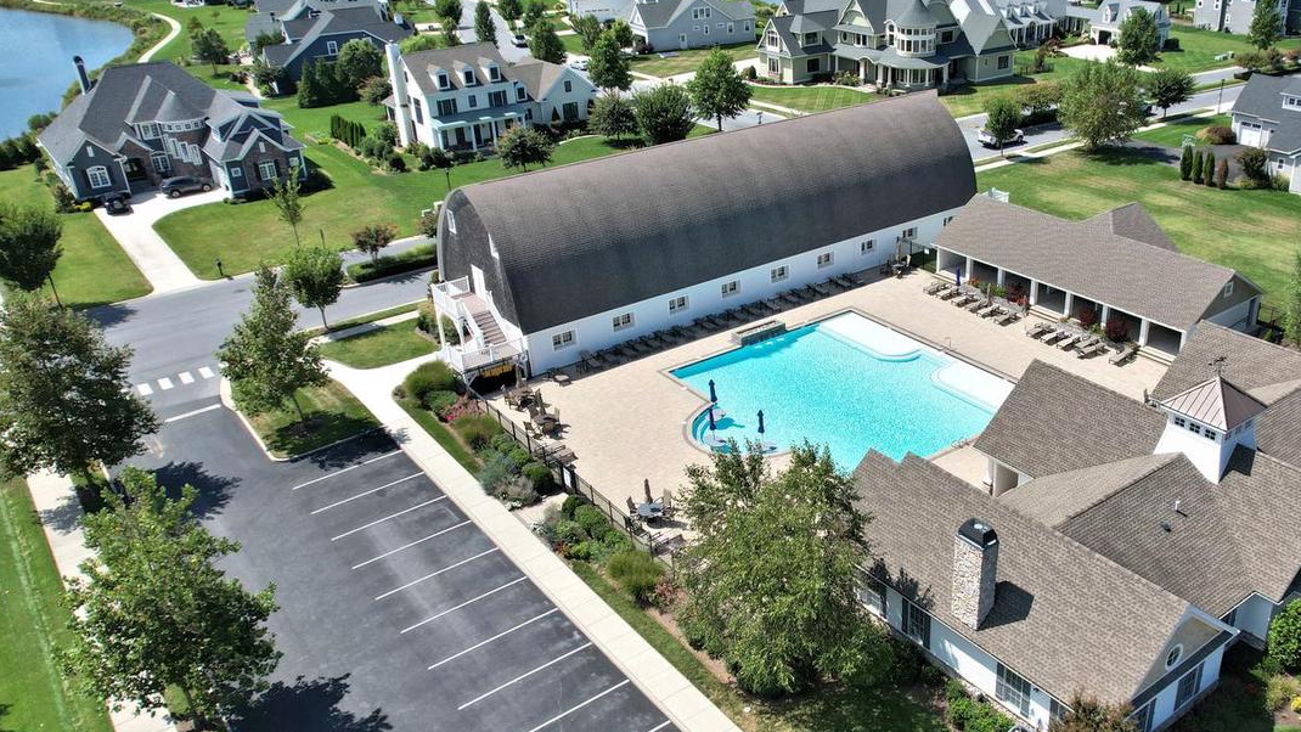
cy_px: 400
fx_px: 1069
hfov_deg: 61.5
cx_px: 834
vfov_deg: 37.8
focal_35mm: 31
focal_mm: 8.38
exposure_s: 1/2000
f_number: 2.8
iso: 100
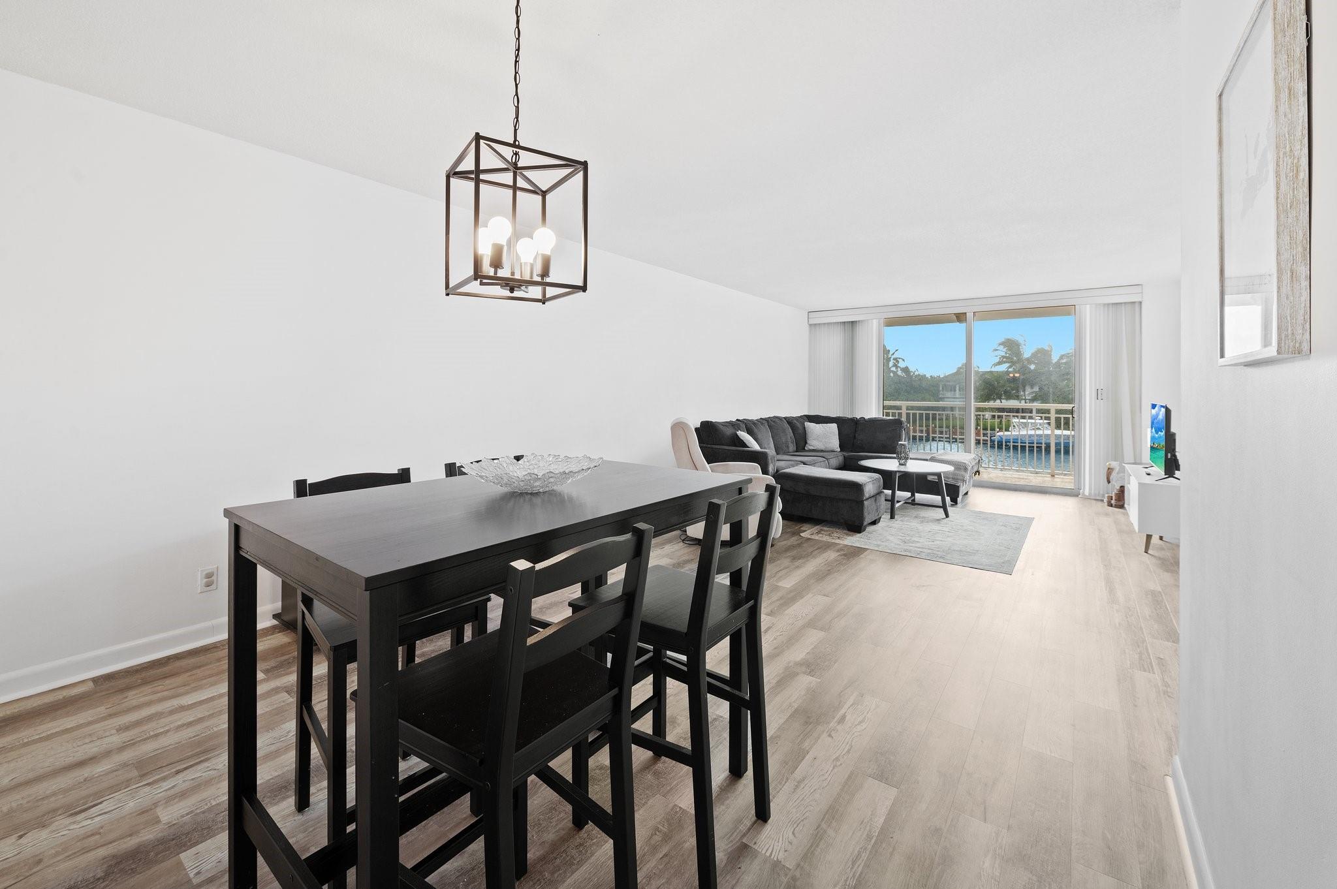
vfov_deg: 81.1
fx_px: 520
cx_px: 668
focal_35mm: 14
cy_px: 444
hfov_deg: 104.3
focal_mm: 14
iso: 200
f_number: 8
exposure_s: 1/8
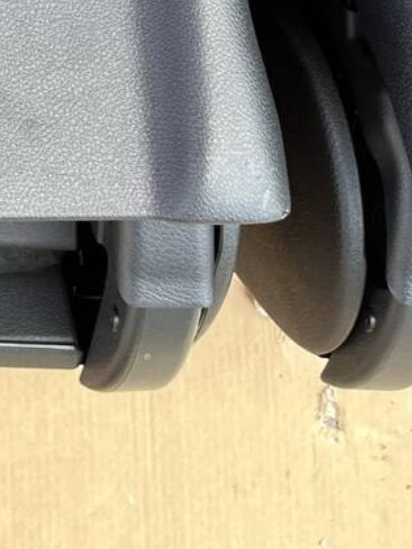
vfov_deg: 16.4
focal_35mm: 99
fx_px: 1571
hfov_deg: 13.4
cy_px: -456
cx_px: -330
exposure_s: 1/122
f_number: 1.6
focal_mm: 5.1
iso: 40
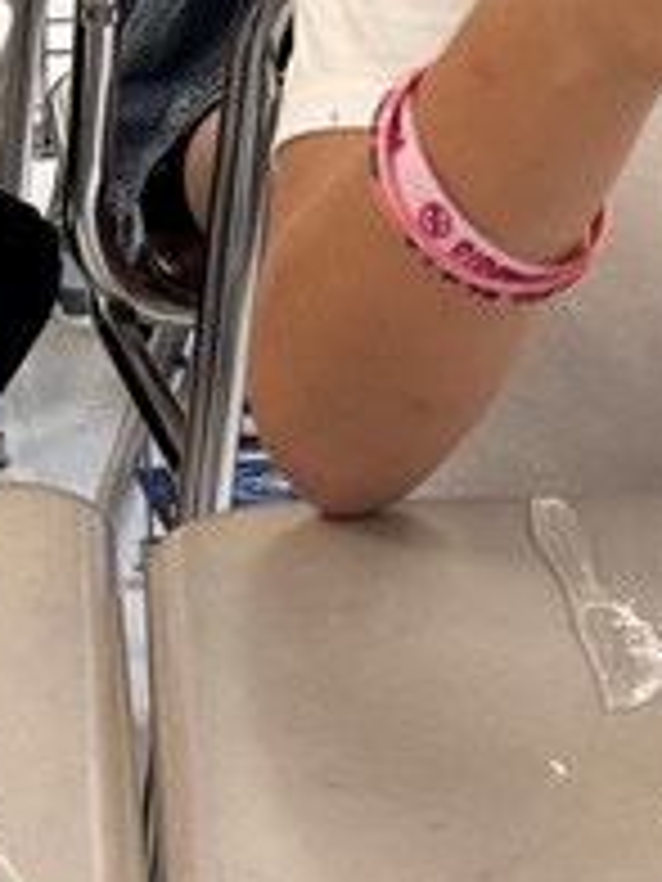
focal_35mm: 136
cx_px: 293
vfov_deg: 14.2
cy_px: -76
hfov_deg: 10.9
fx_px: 3468
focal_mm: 5.96
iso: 100
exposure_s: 1/120
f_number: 1.6
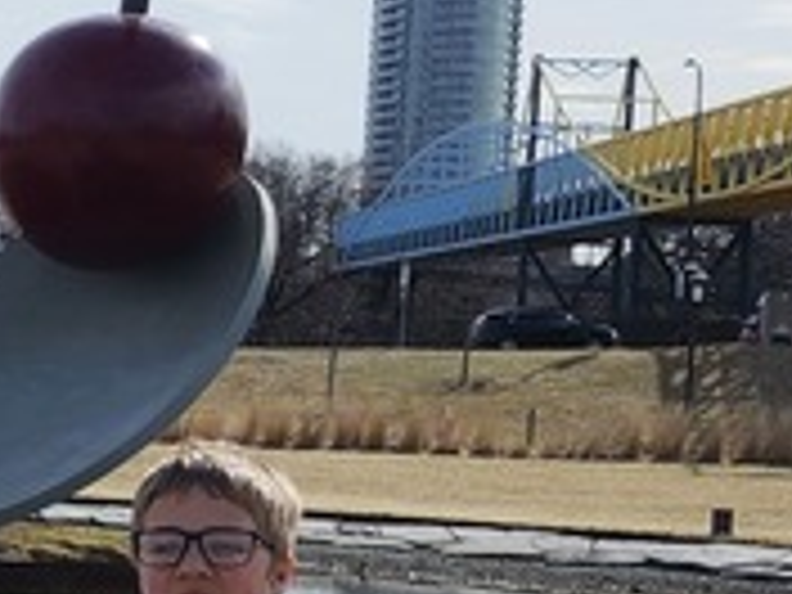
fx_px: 3066
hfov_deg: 12.7
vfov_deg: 11.0
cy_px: 472
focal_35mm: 134
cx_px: -828
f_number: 1.8
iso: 25
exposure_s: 1/3143
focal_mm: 5.54
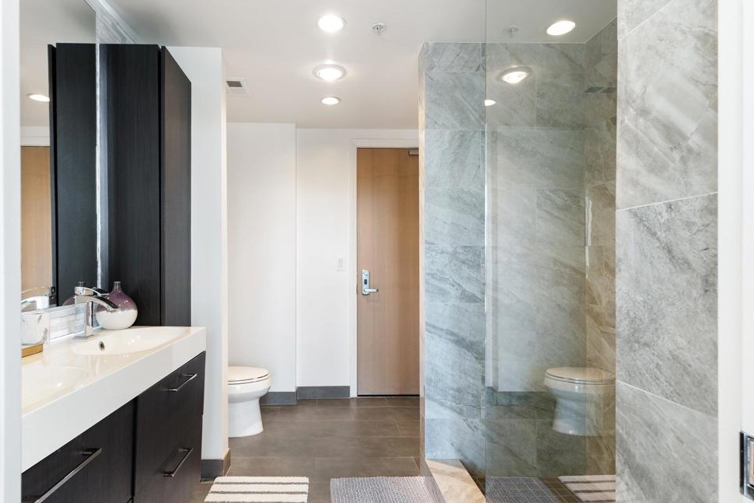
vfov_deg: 64.6
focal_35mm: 19
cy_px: 255
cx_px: 361
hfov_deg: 86.9
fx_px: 398
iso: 125
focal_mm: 12
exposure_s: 1/1.25
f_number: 7.1
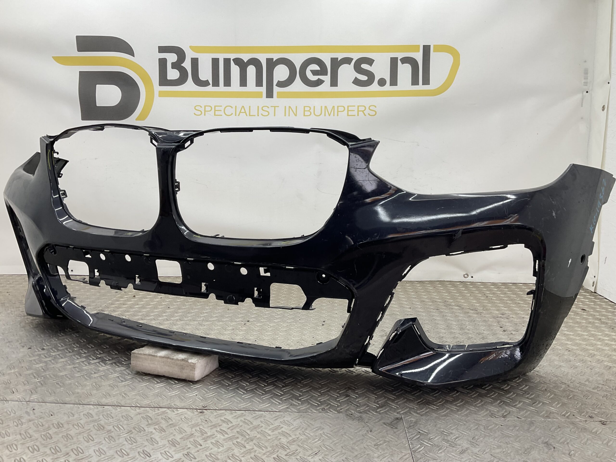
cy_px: 231
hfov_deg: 61.7
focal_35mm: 29
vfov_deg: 48.2
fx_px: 516
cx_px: 308
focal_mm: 3
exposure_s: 1/100
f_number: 1.8
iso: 20
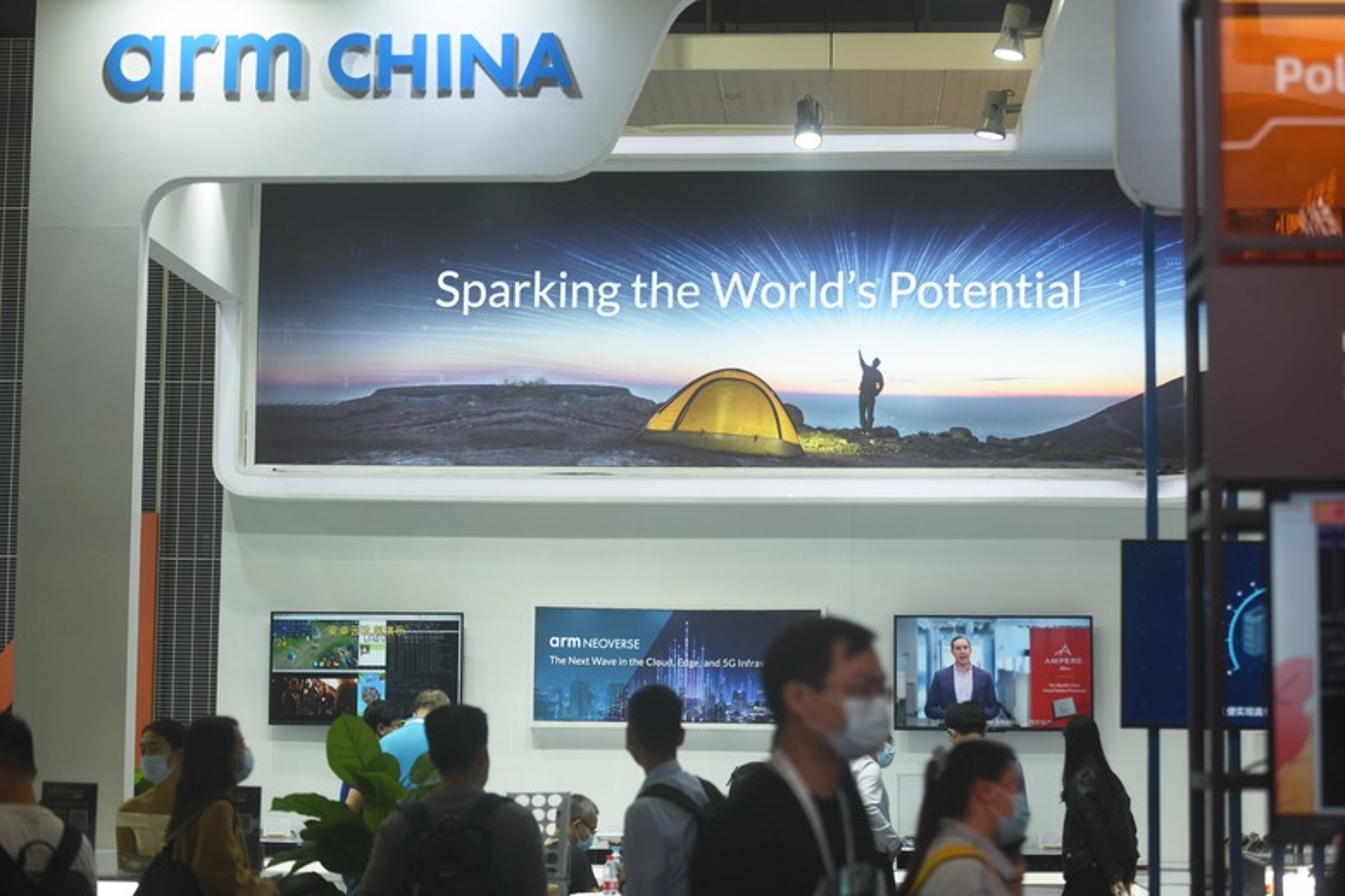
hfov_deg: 28.8
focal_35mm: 70
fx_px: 2615
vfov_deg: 19.5
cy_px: 448
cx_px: 672
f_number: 3.5
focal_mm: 70
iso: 100
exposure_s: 1/60
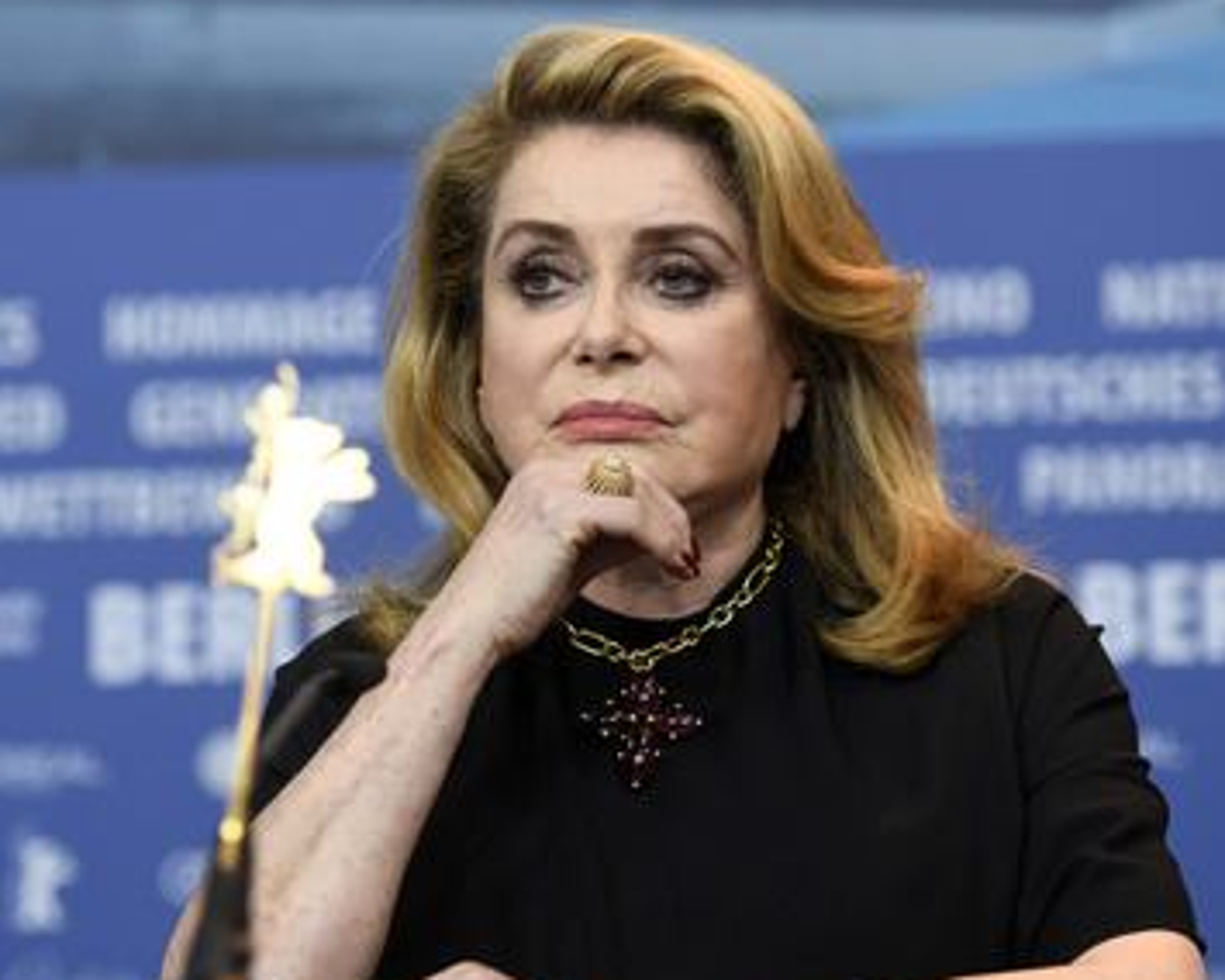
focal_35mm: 125
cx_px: 499
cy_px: 497
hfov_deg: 15.4
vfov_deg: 12.3
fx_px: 4532
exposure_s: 1/320
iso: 1250
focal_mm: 105
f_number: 3.2
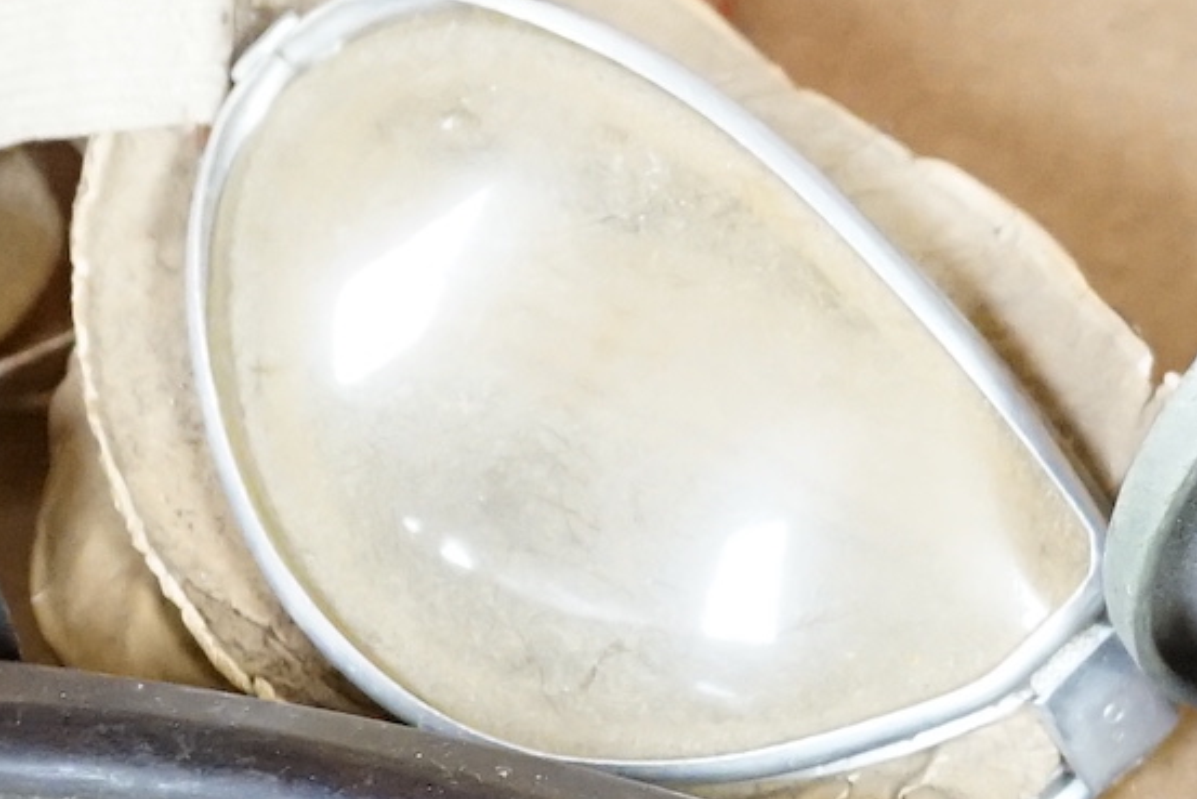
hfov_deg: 11.0
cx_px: 1534
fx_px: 6086
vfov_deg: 7.5
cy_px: 540
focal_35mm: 183
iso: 4000
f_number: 3.5
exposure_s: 1/60
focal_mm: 30
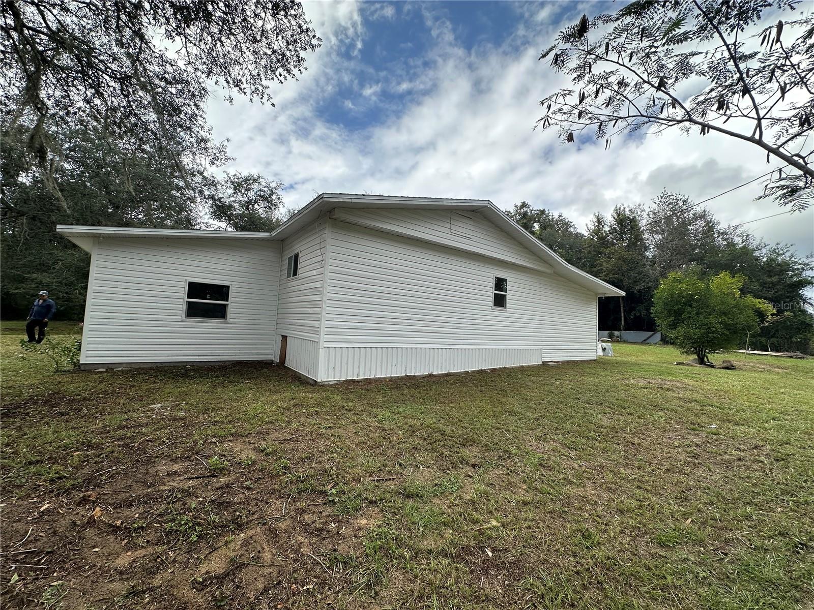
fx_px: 329
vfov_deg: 85.7
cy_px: 305
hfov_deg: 102.1
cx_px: 407
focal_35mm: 14
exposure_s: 1/1033
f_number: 2.2
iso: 40
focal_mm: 2.22
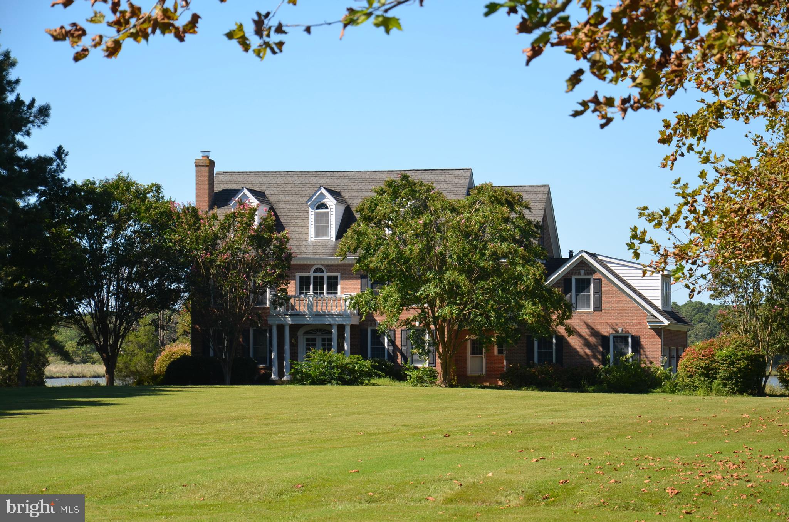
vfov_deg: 12.1
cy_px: 261
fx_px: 2460
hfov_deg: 18.2
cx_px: 394
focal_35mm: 112
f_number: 7.1
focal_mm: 75
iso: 100
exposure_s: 1/250
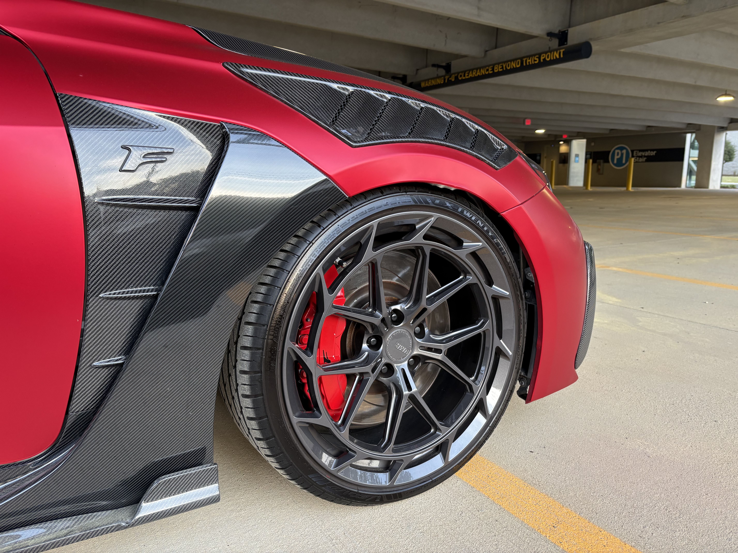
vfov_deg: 53.1
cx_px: 369
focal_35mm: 26
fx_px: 554
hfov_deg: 67.3
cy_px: 276
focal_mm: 5.96
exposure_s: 1/121
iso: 100
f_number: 1.6
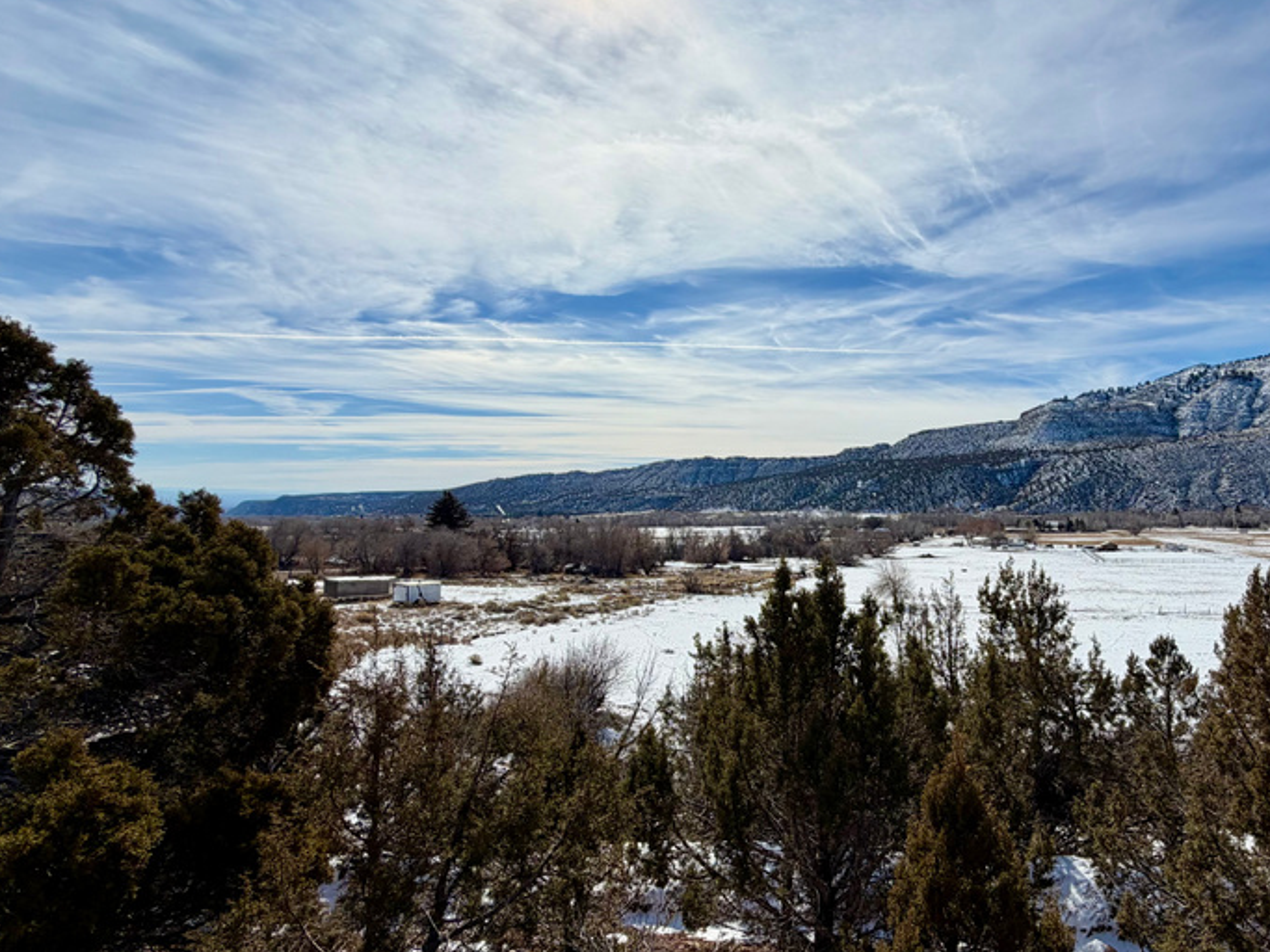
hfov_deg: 76.4
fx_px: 770
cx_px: 850
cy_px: 537
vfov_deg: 63.2
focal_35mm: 21
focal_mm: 2.22
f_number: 2.2
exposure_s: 1/2024
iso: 20
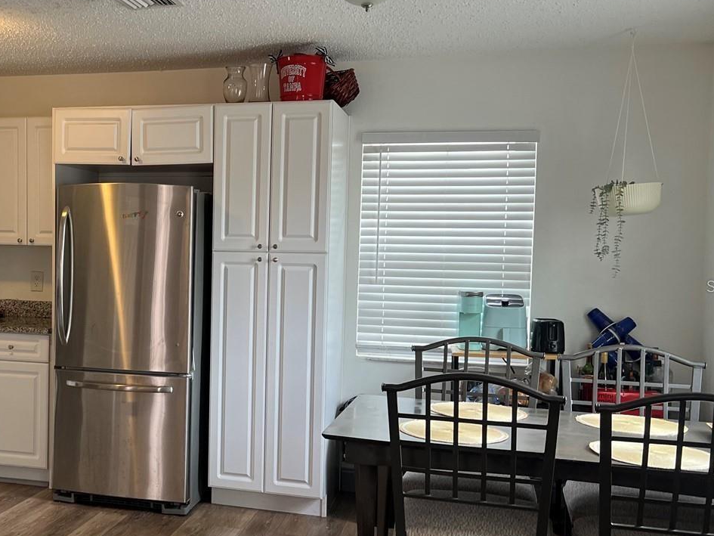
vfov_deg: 32.9
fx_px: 908
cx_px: 174
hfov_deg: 41.6
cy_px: 286
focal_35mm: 44
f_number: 1.5
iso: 100
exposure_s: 1/120
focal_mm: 5.7
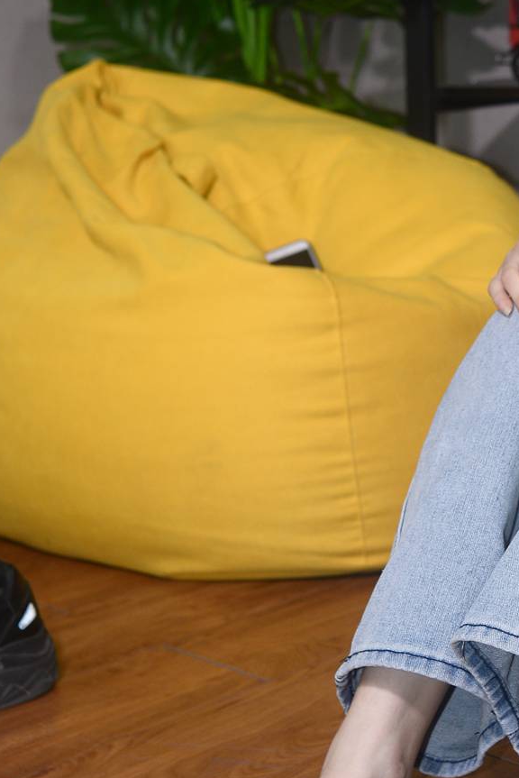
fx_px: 1707
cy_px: 366
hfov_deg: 17.0
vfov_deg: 25.7
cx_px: 504
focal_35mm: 79
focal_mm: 35
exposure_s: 1/125
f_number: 5
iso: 500
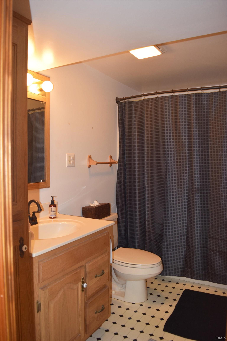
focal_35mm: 27
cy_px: 170
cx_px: 114
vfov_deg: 67.4
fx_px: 255
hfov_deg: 47.9
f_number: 4.5
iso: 800
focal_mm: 18
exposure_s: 1/80
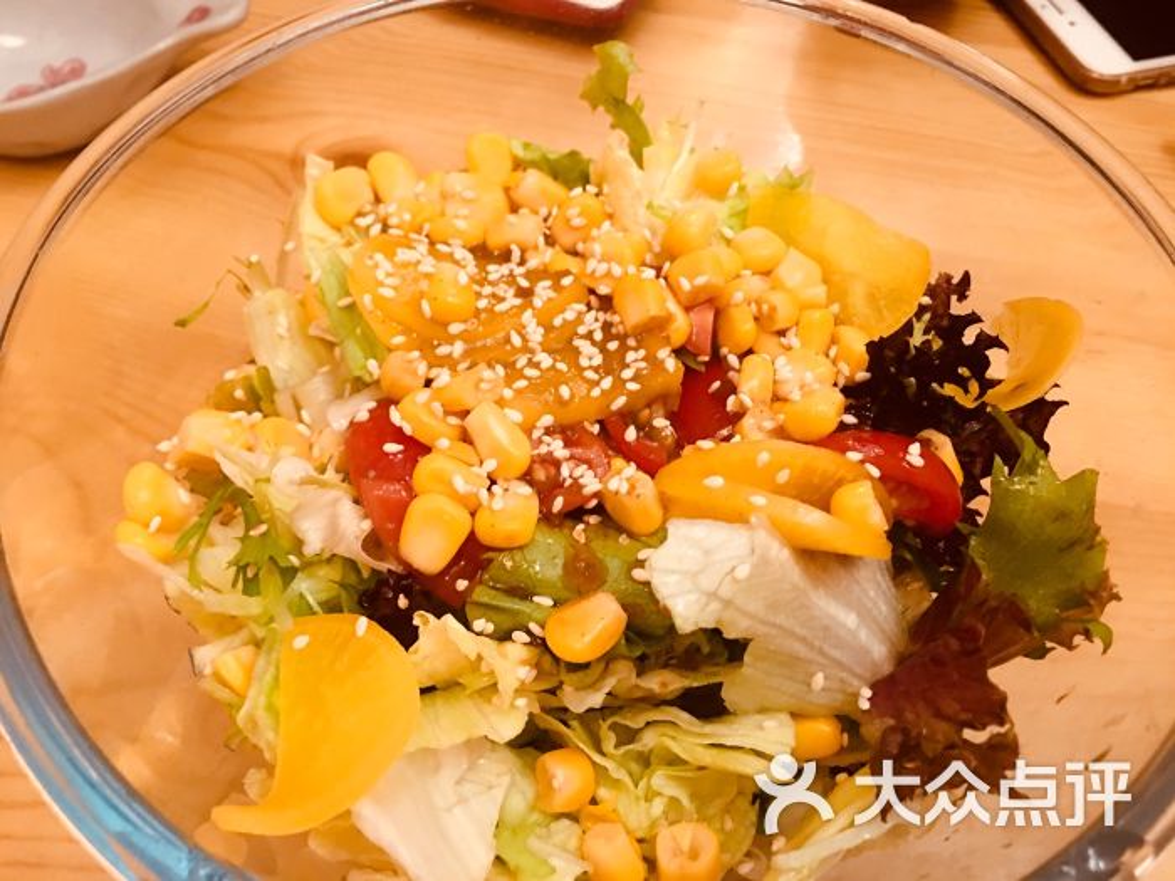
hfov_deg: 61.7
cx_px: 588
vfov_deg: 48.2
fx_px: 984
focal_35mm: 29
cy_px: 440
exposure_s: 1/10
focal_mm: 4.15
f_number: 2.2
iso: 80
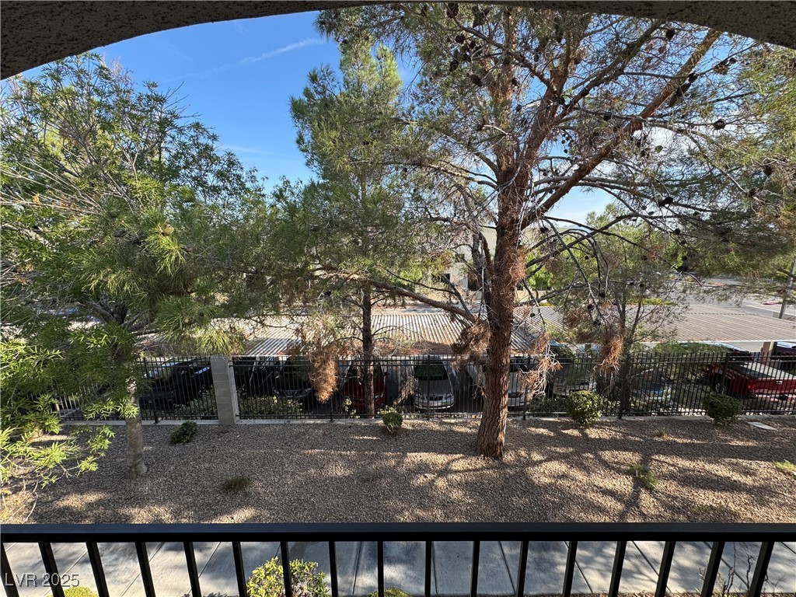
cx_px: 398
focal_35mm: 14
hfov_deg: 102.1
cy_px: 298
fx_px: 322
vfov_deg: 85.7
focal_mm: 2.22
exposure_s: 1/401
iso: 40
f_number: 2.2
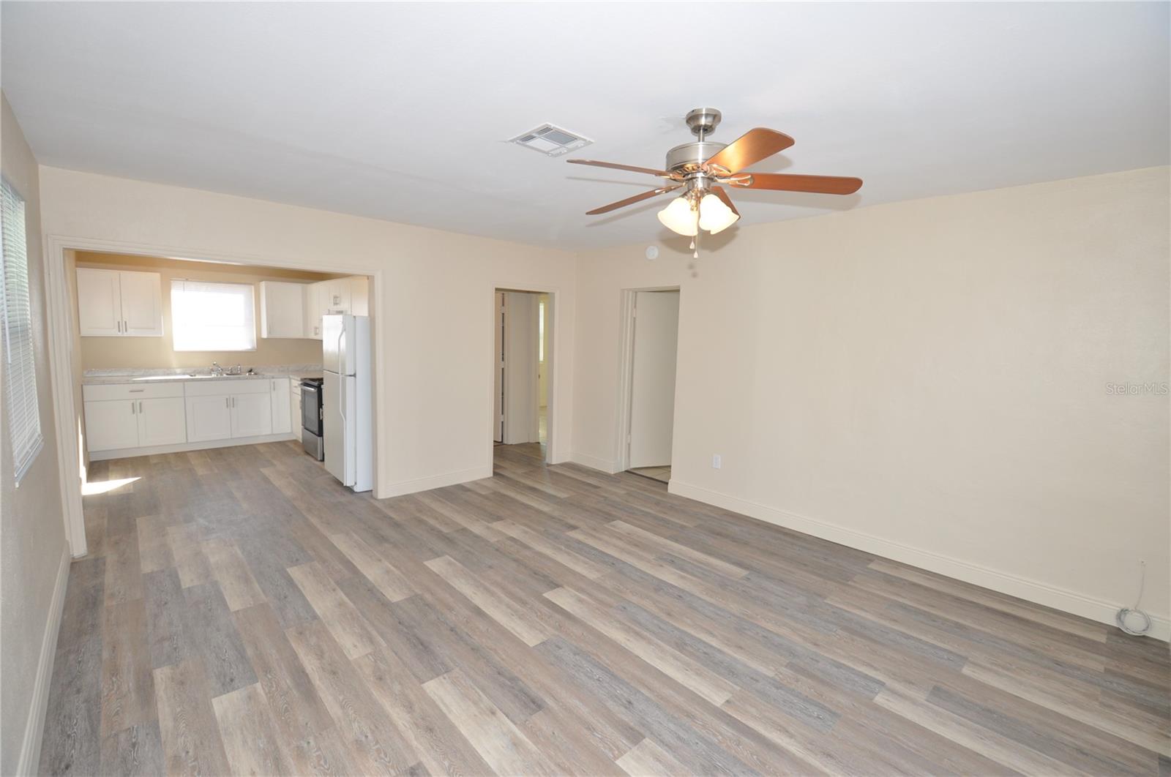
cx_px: 586
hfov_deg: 100.5
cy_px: 388
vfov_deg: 77.2
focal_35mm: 15
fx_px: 487
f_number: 5
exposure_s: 1/100
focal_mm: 10
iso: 400
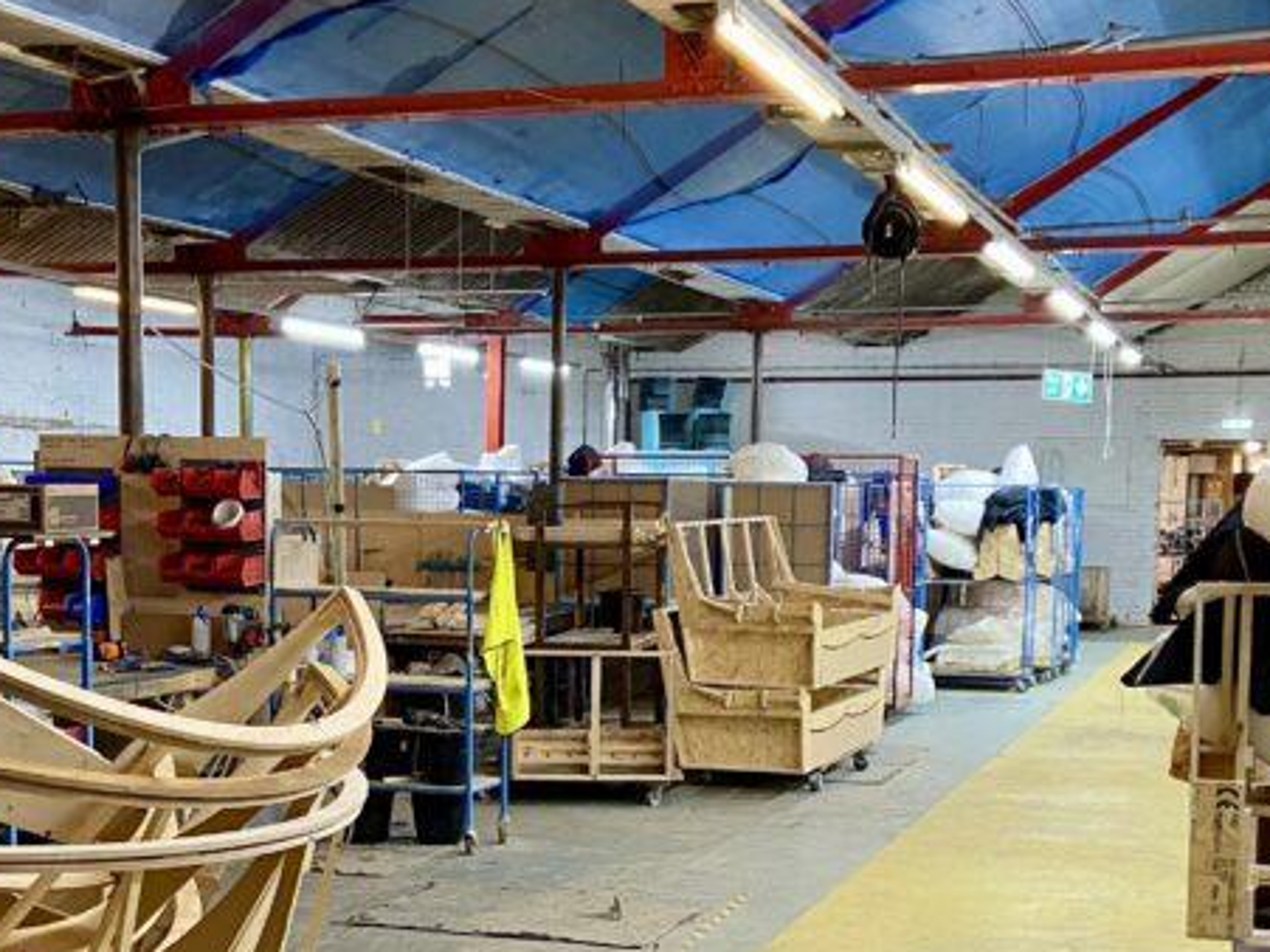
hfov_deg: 32.7
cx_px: 546
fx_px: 2164
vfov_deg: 24.4
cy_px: 758
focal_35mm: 59
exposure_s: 1/50
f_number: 1.8
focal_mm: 4.25
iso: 250
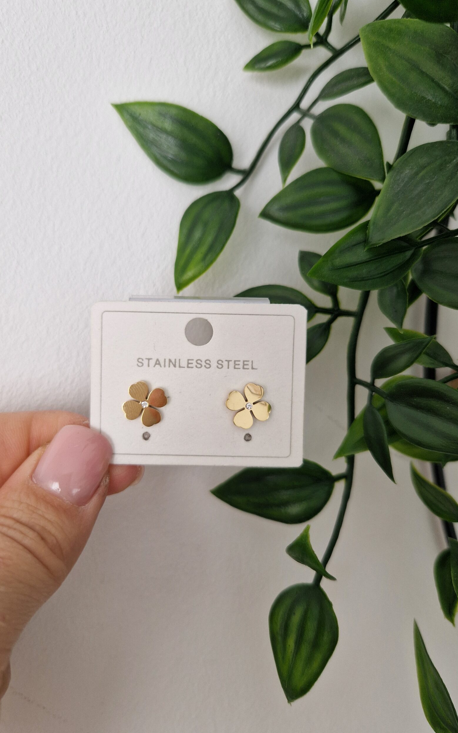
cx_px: 216
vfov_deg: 72.5
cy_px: 359
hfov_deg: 49.2
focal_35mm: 25
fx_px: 499
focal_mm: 5.4
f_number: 1.8
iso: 125
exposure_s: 1/180
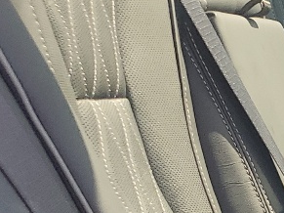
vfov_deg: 9.9
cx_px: 601
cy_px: 364
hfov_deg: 12.0
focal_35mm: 143
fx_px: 1173
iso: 50
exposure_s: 1/185
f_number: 1.5
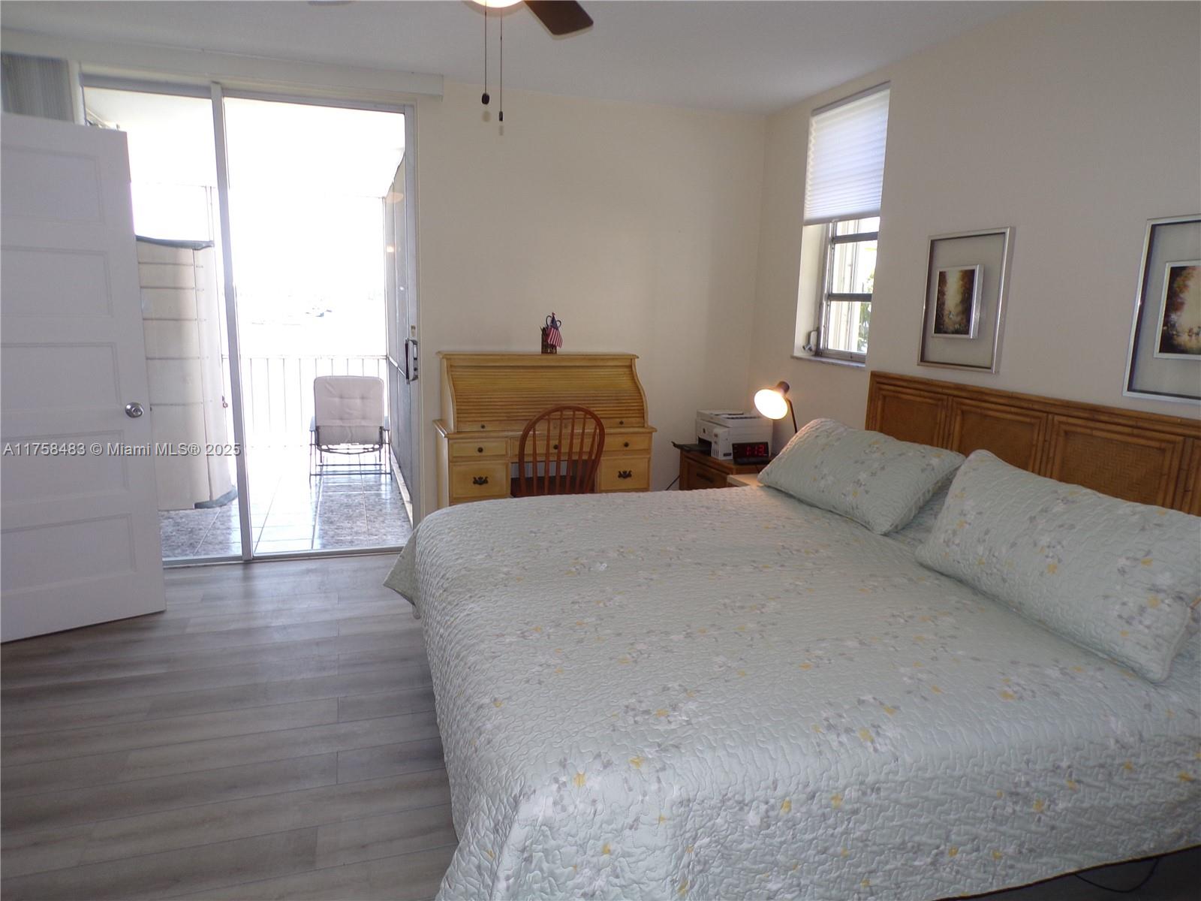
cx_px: 600
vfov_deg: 56.8
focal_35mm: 24
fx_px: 833
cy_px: 450
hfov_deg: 71.6
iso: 80
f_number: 4.3
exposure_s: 1/50
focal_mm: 4.3
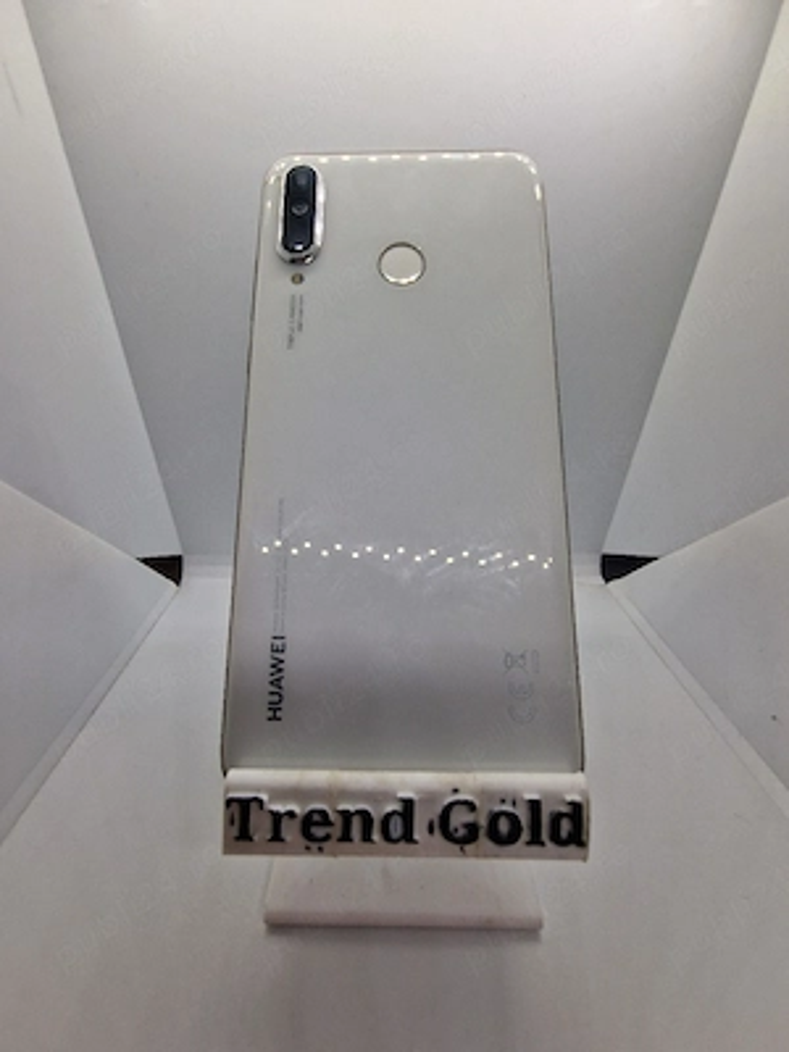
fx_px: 395
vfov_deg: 106.2
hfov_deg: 89.9
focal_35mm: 13
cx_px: 394
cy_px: 526
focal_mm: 2.2
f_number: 2.2
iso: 50
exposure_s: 1/345
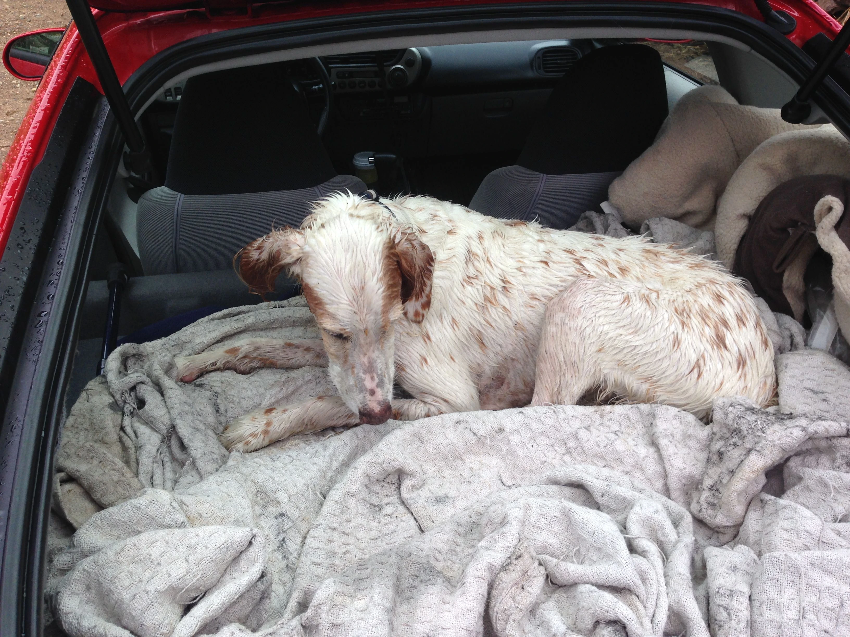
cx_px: 425
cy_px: 318
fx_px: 810
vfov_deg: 42.9
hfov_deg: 55.4
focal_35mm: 33
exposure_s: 1/328
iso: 50
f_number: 2.4
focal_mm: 4.12
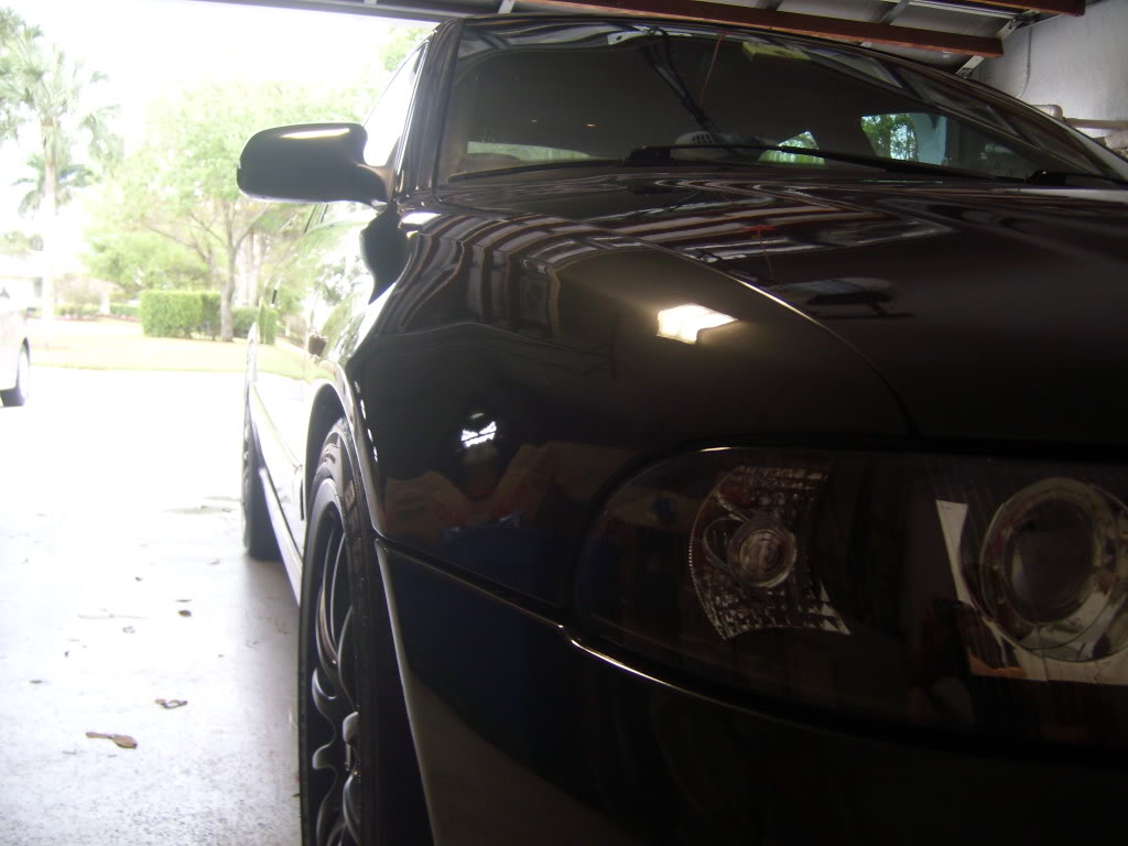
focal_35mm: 35
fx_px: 1141
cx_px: 564
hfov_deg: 52.6
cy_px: 423
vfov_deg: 40.7
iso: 50
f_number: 2.8
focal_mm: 5.8
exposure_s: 1/15
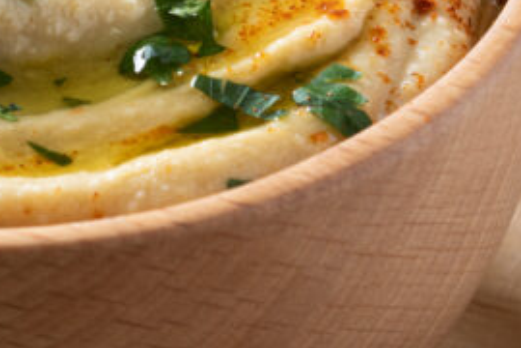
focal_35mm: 341
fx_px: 4935
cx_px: -91
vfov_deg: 4.0
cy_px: 36
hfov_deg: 6.0
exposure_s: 1/200
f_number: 9
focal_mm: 60
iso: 100
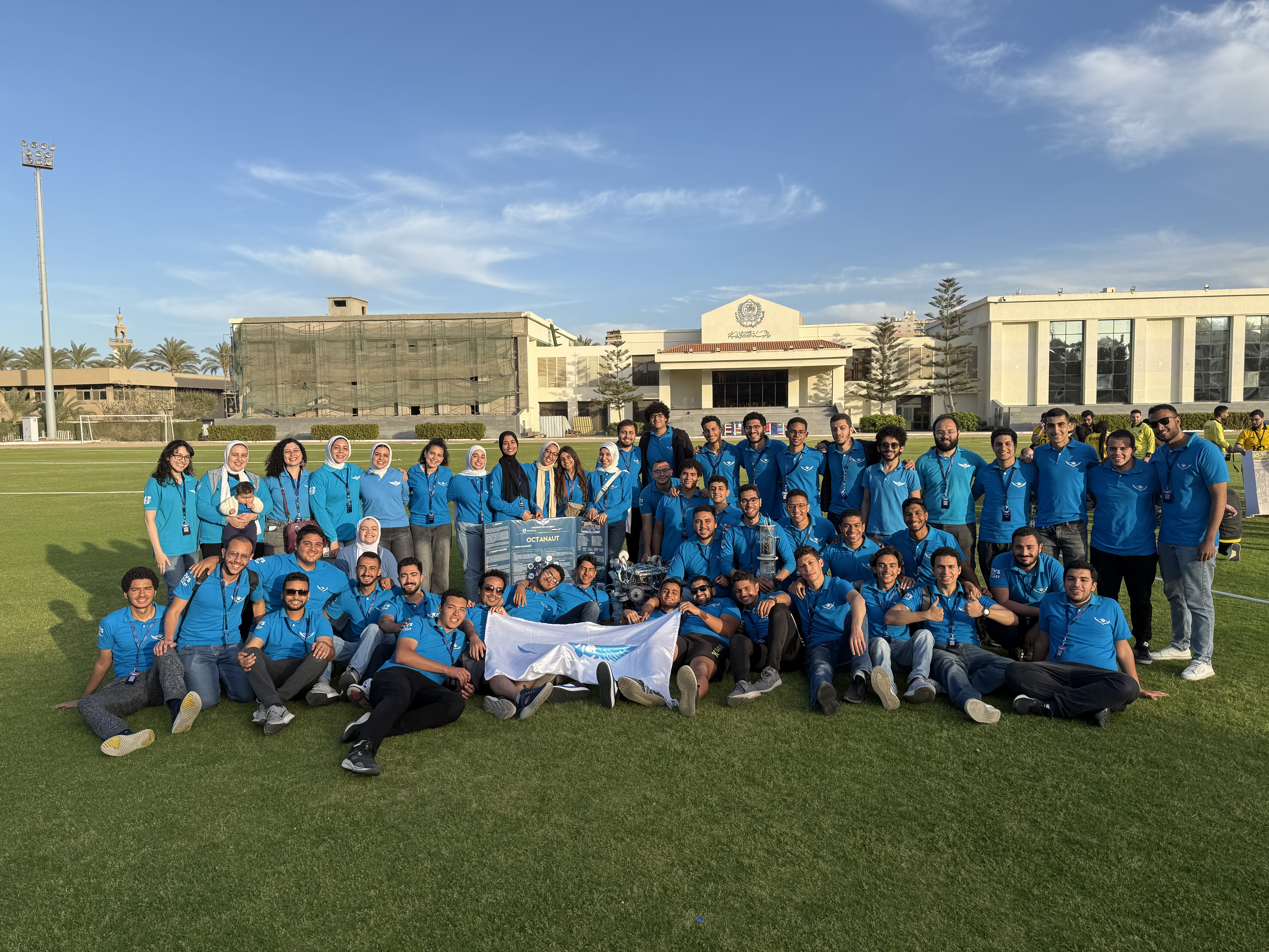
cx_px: 634
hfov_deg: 71.6
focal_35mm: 24
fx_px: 880
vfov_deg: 56.8
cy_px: 476
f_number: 1.78
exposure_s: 1/1812
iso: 80
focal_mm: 6.76
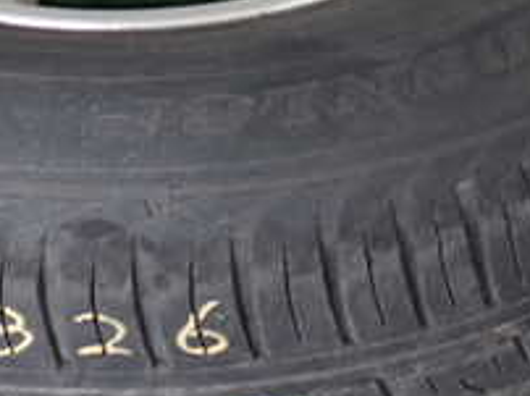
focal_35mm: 107
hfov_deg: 18.3
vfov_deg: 13.7
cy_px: 34
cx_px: 134
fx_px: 1636
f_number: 2.5
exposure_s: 1/80
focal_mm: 6.37
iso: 200
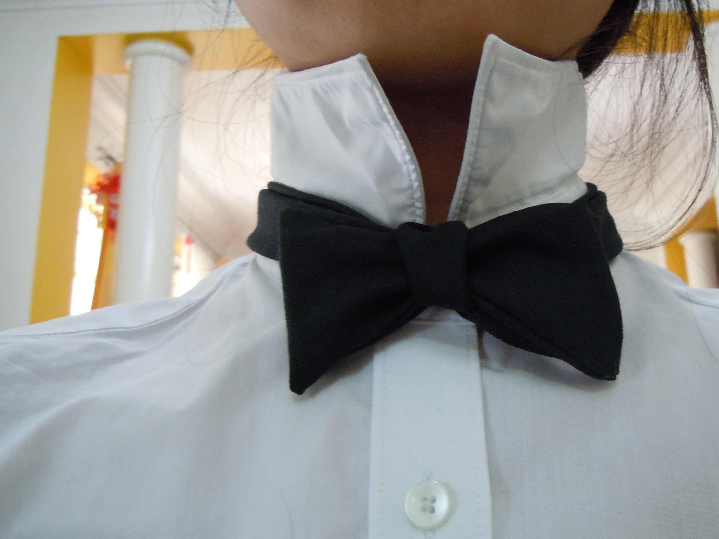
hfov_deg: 52.4
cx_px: 415
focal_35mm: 35
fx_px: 727
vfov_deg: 40.7
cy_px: 245
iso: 400
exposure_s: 1/20
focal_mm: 5.4
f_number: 3.5
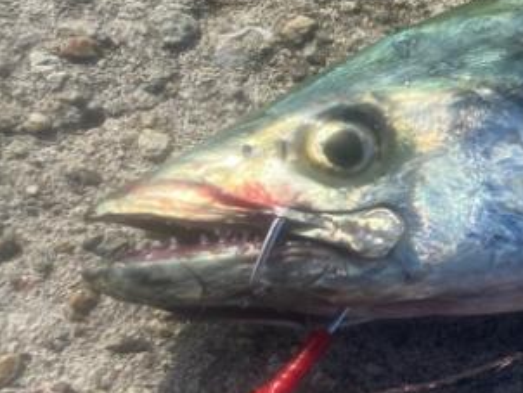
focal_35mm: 86
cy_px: 142
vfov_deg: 17.2
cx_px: 769
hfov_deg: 19.9
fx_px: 1300
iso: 32
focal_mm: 4.25
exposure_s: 1/1653
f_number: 1.8
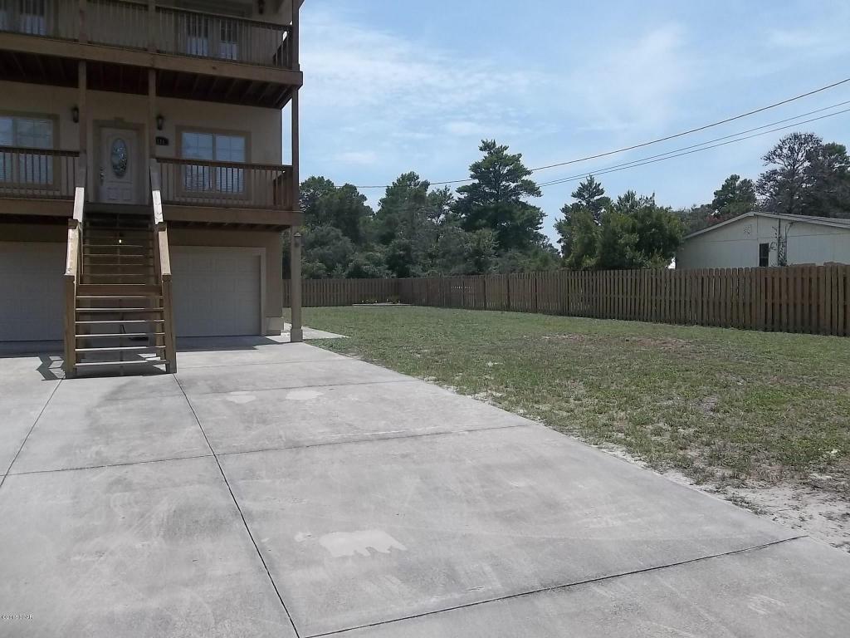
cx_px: 425
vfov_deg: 51.4
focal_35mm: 27
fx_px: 663
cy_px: 319
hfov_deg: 65.3
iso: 80
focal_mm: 4.9
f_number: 8.9
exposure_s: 1/320
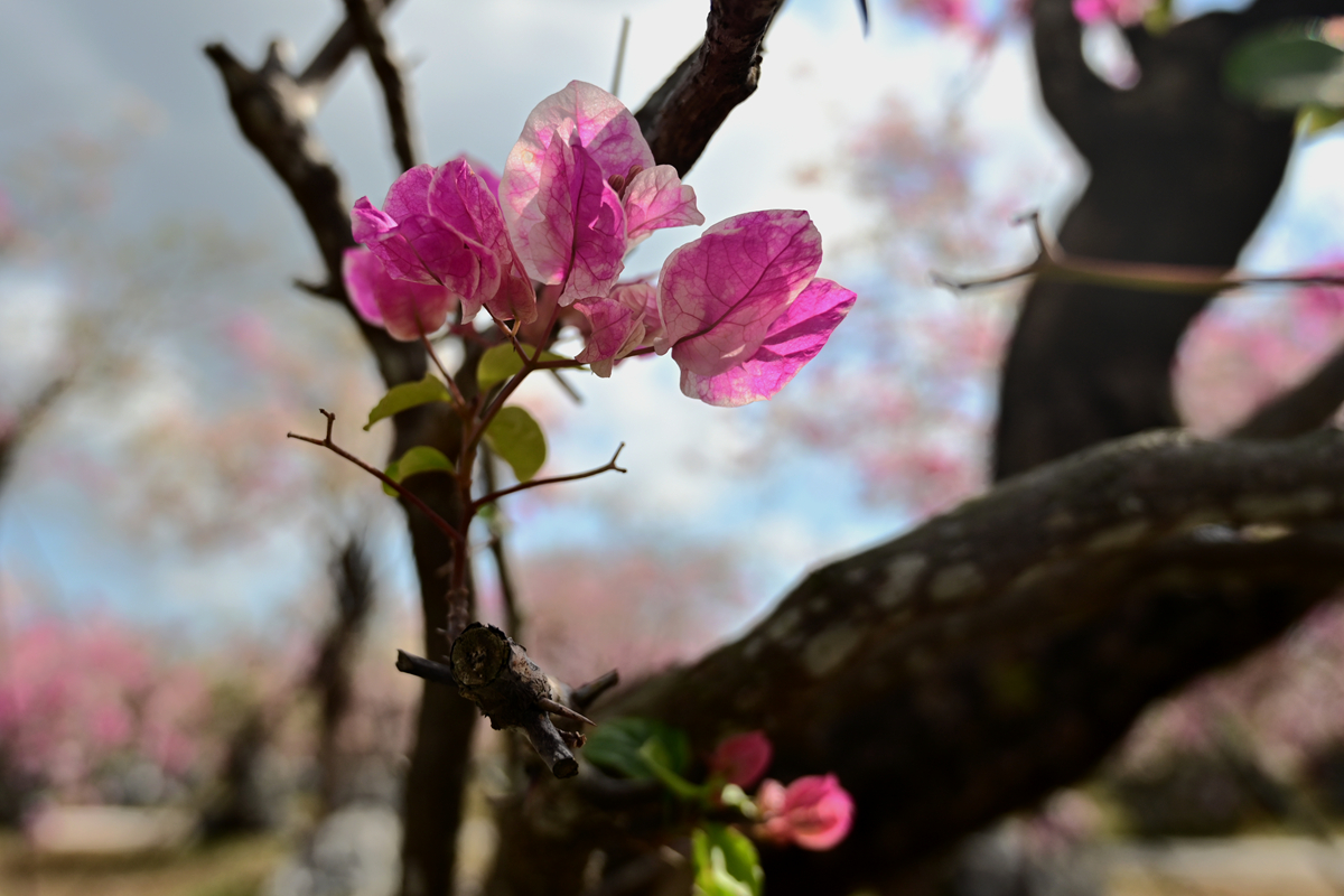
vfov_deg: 53.1
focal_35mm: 24
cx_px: 672
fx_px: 896
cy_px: 448
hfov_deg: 73.7
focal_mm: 24
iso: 100
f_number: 4
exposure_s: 1/640
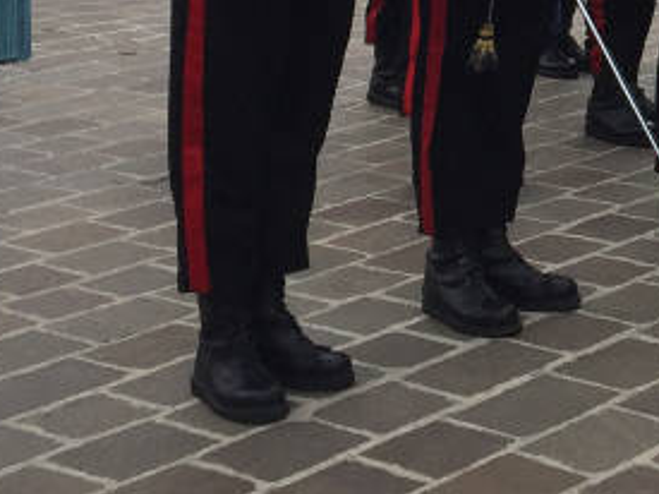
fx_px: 2055
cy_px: -290
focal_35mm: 108
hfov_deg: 17.4
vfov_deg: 12.8
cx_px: 788
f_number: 2.2
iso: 32
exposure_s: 1/2825
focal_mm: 4.15
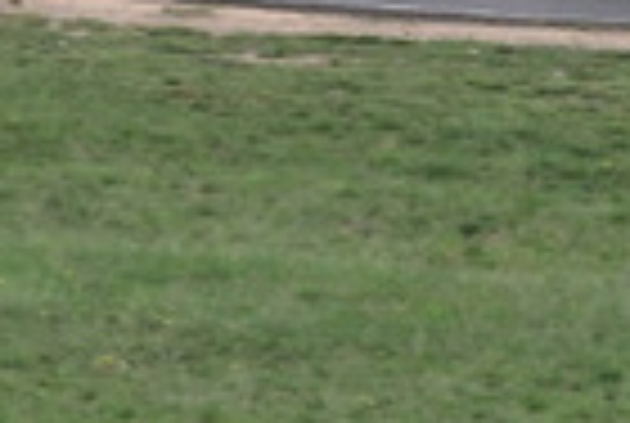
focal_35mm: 2563
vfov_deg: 0.5
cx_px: 1048
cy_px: -162
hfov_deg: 0.8
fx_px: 44948
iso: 800
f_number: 11
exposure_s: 1/640
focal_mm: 300
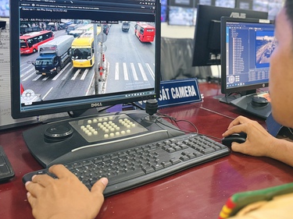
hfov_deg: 43.3
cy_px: 50
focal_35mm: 41
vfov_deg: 34.2
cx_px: 241
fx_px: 347
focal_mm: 6.76
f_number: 1.78
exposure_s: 1/60
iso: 320
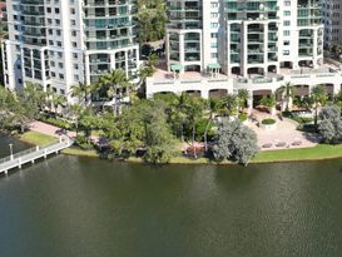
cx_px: 222
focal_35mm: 44
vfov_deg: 31.8
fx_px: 435
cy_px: 42
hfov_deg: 42.5
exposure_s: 1/320
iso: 130
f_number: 2.8
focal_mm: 12.29
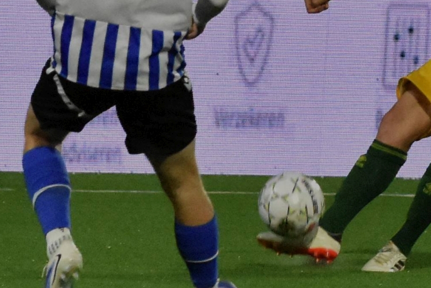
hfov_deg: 3.4
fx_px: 7186
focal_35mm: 600
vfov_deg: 2.3
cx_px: 309
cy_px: 57
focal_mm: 155
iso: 7200
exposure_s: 1/1000
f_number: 4
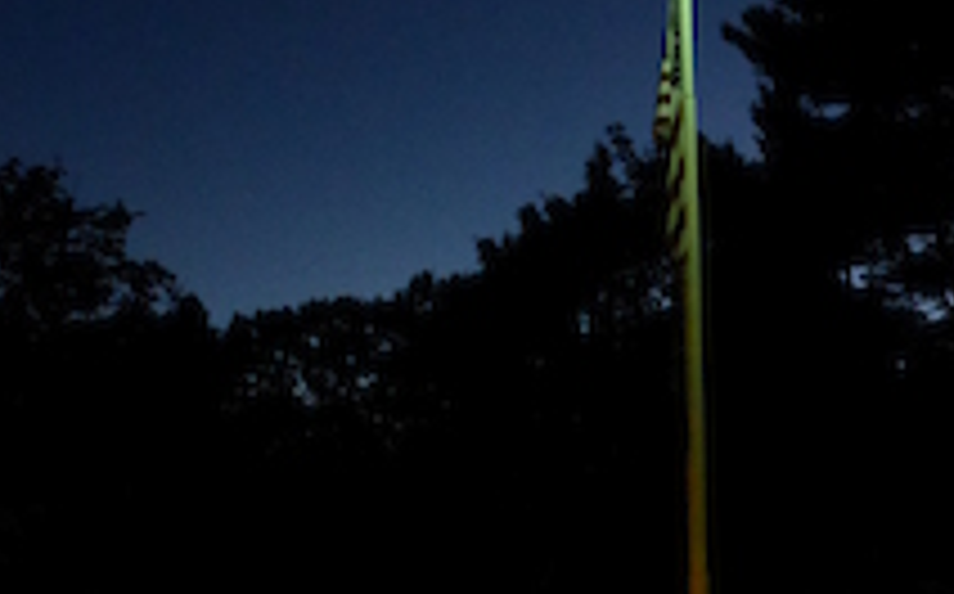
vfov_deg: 22.6
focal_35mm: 56
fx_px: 1454
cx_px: 450
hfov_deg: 36.3
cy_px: 76
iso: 800
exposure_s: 1/4
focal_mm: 4.9
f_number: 3.3
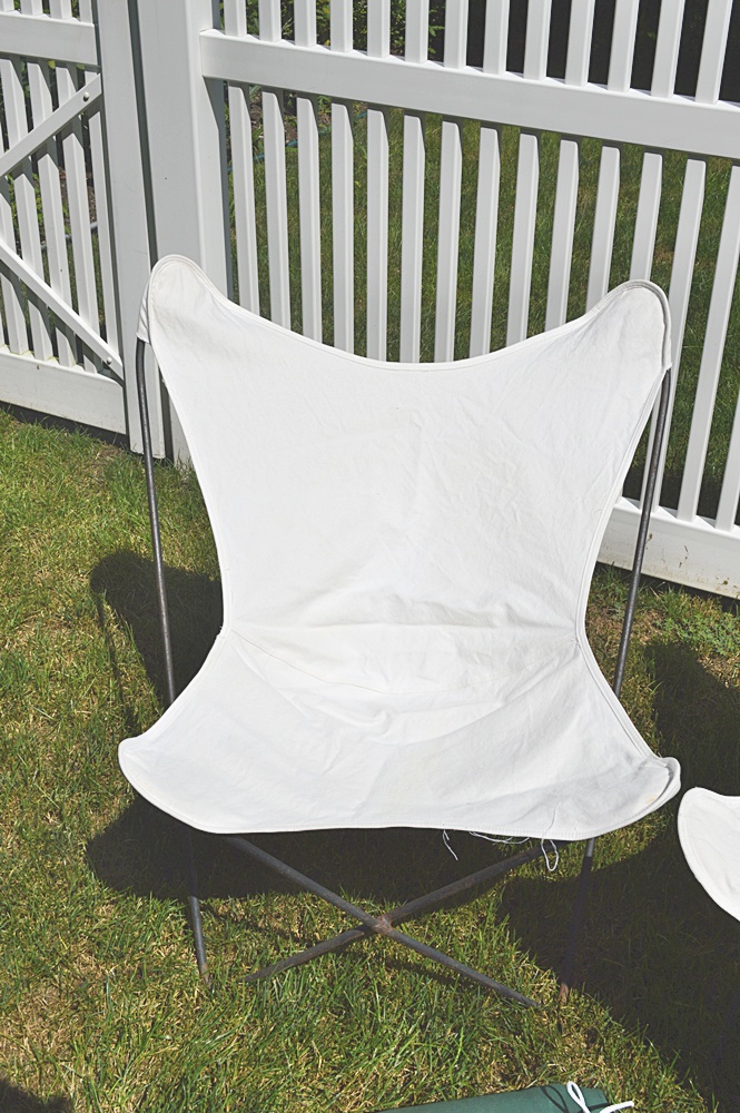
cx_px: 370
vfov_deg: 49.6
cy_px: 556
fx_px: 1204
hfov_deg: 34.2
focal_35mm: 39
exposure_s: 1/400
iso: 100
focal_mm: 26
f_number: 10
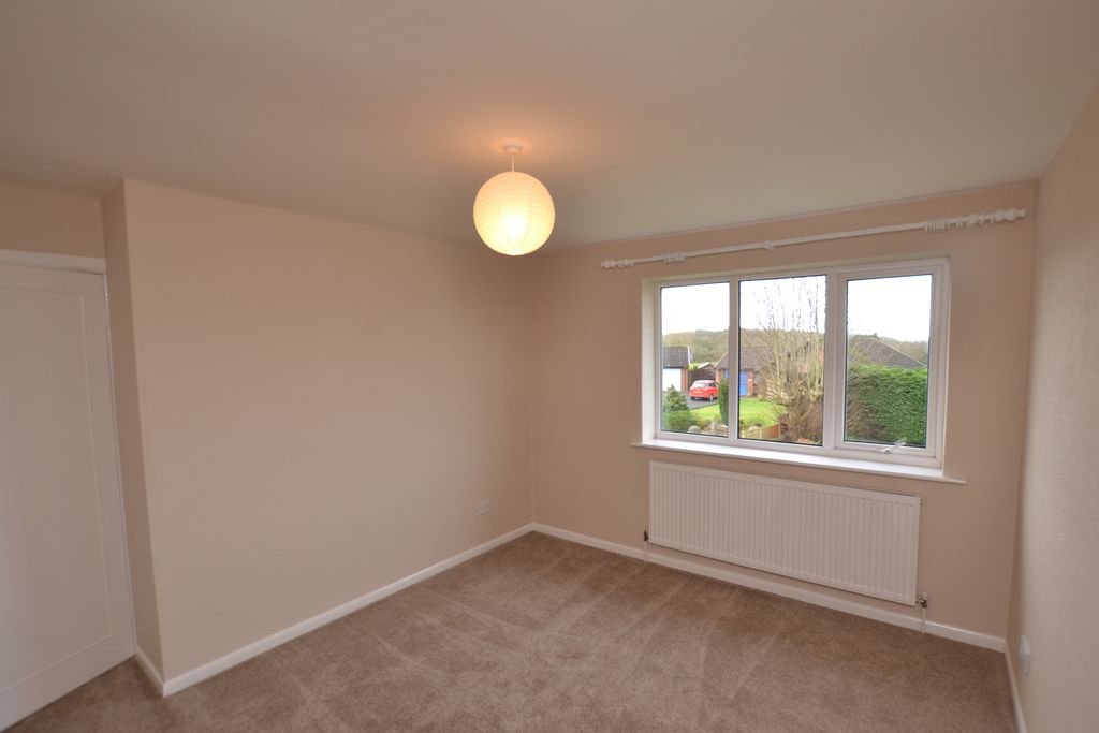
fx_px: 458
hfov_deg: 100.4
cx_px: 550
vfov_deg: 77.3
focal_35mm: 15
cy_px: 366
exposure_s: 1/100
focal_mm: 10
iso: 400
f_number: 5
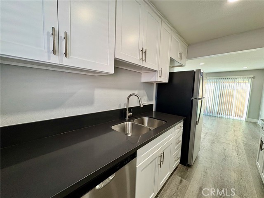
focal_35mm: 14
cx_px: 132
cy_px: 99
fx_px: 107
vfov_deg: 85.7
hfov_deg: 102.1
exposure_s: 1/60
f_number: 2.2
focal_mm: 2.22
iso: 200
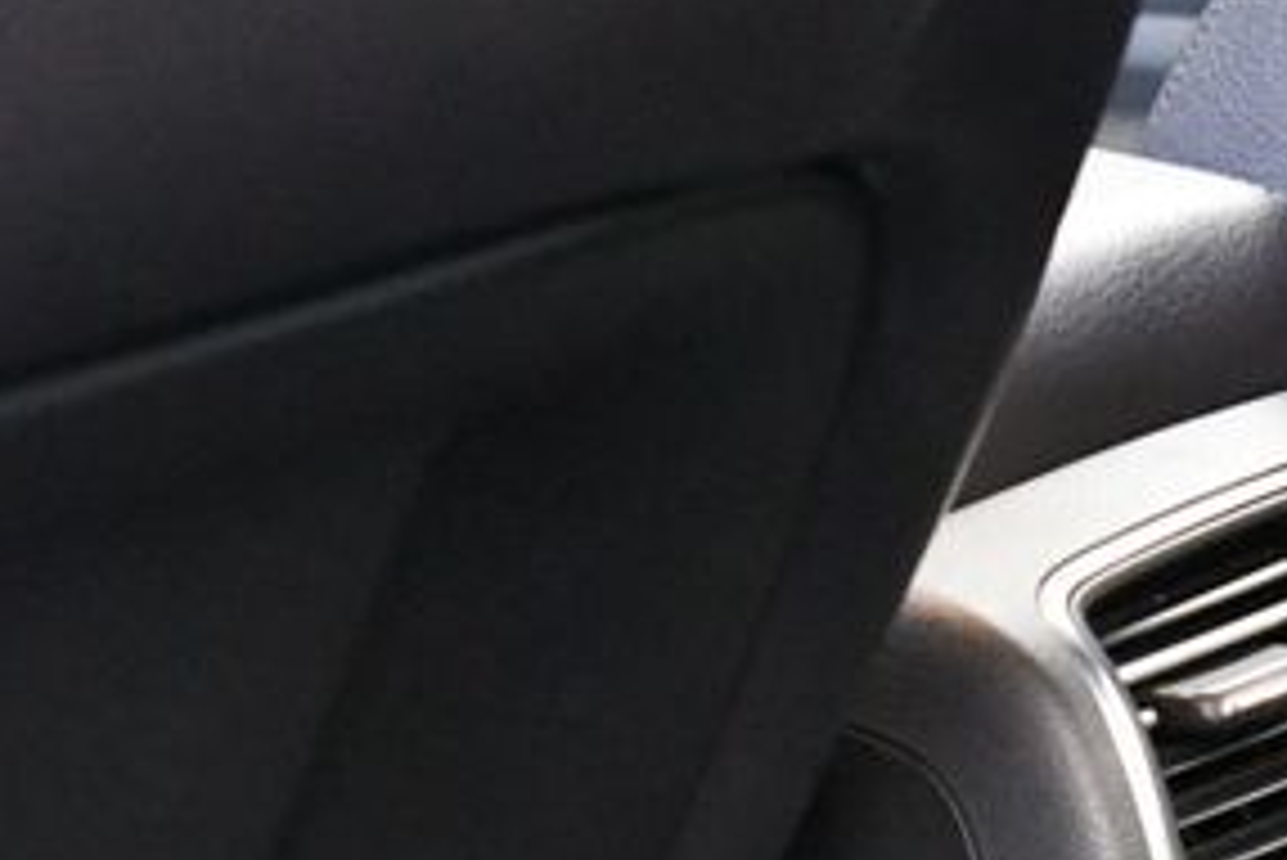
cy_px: 865
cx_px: 1395
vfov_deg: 5.9
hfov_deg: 8.8
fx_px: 8334
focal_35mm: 233
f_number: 5.6
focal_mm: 52
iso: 11400
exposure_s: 1/60
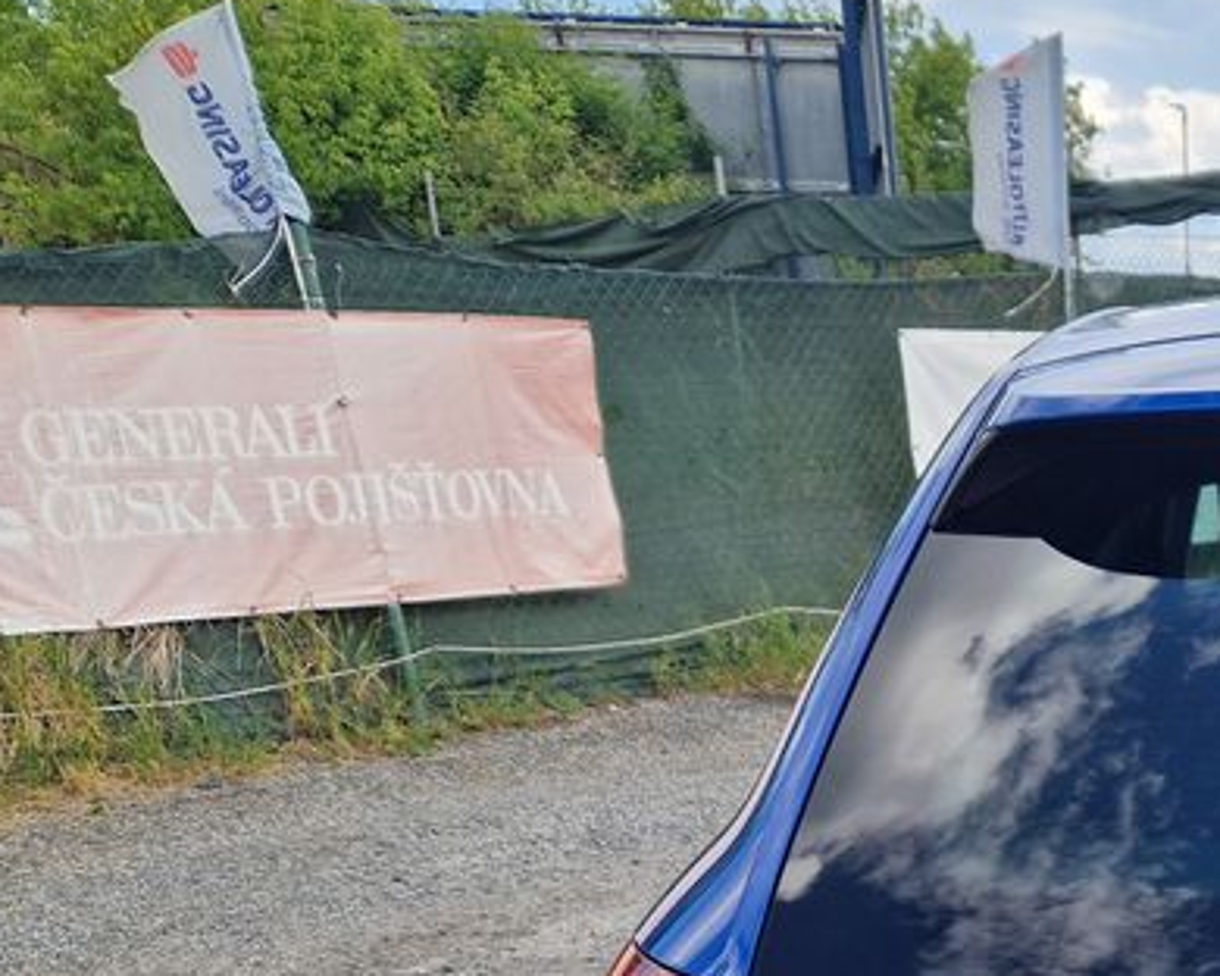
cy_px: 1154
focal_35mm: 59
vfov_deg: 23.7
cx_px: 1539
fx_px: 2130
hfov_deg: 27.3
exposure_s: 1/684
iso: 50
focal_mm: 5.4
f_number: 1.8
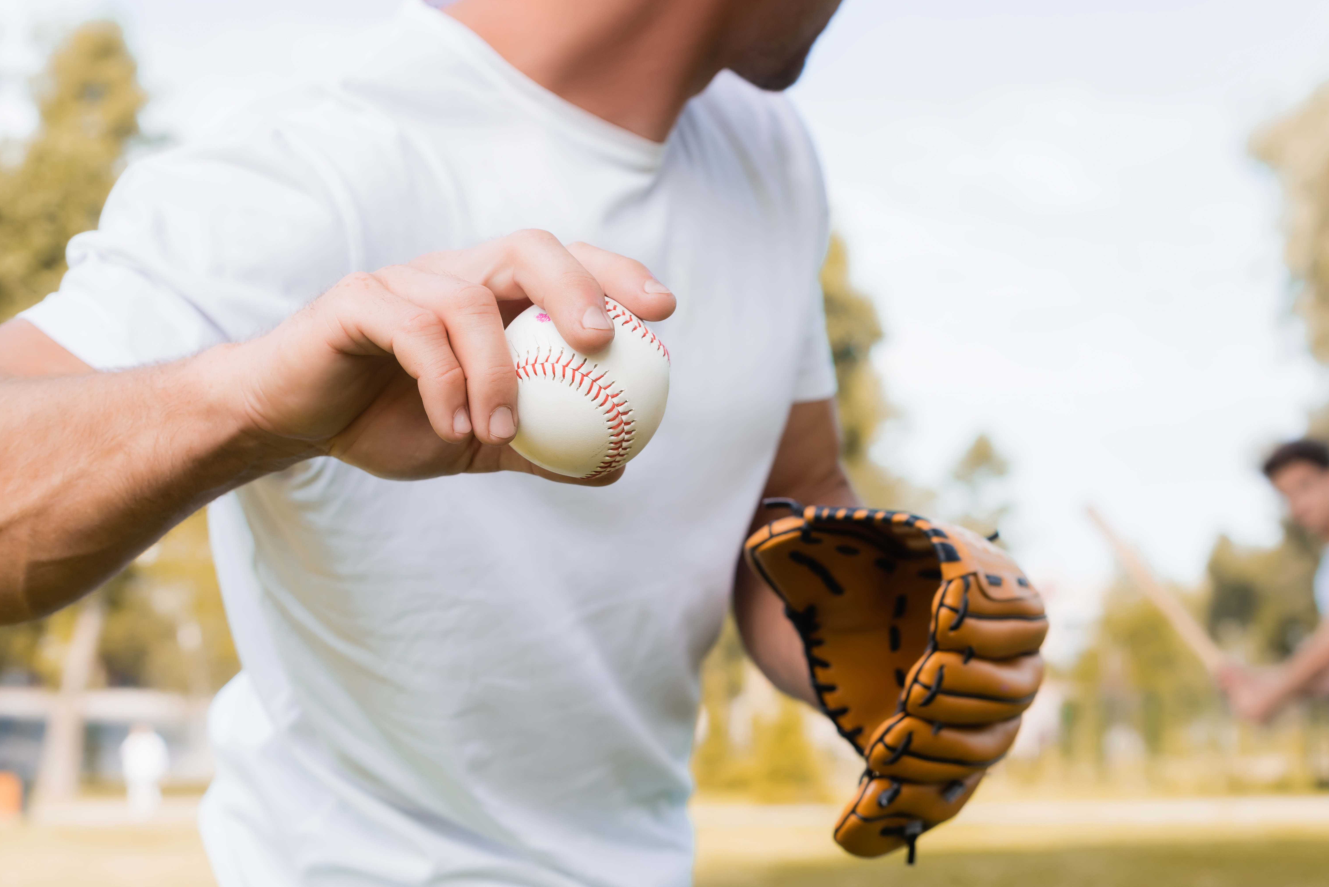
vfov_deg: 22.3
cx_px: 746
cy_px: 519
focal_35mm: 61
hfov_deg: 32.8
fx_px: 2252
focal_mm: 50
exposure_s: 1/400
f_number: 5.6
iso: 200
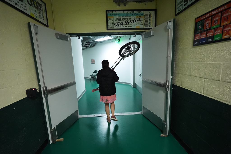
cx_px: 116
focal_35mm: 16
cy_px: 77
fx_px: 103
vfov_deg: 73.8
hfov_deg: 96.7
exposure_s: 1/250
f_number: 2.8
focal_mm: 16
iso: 5000
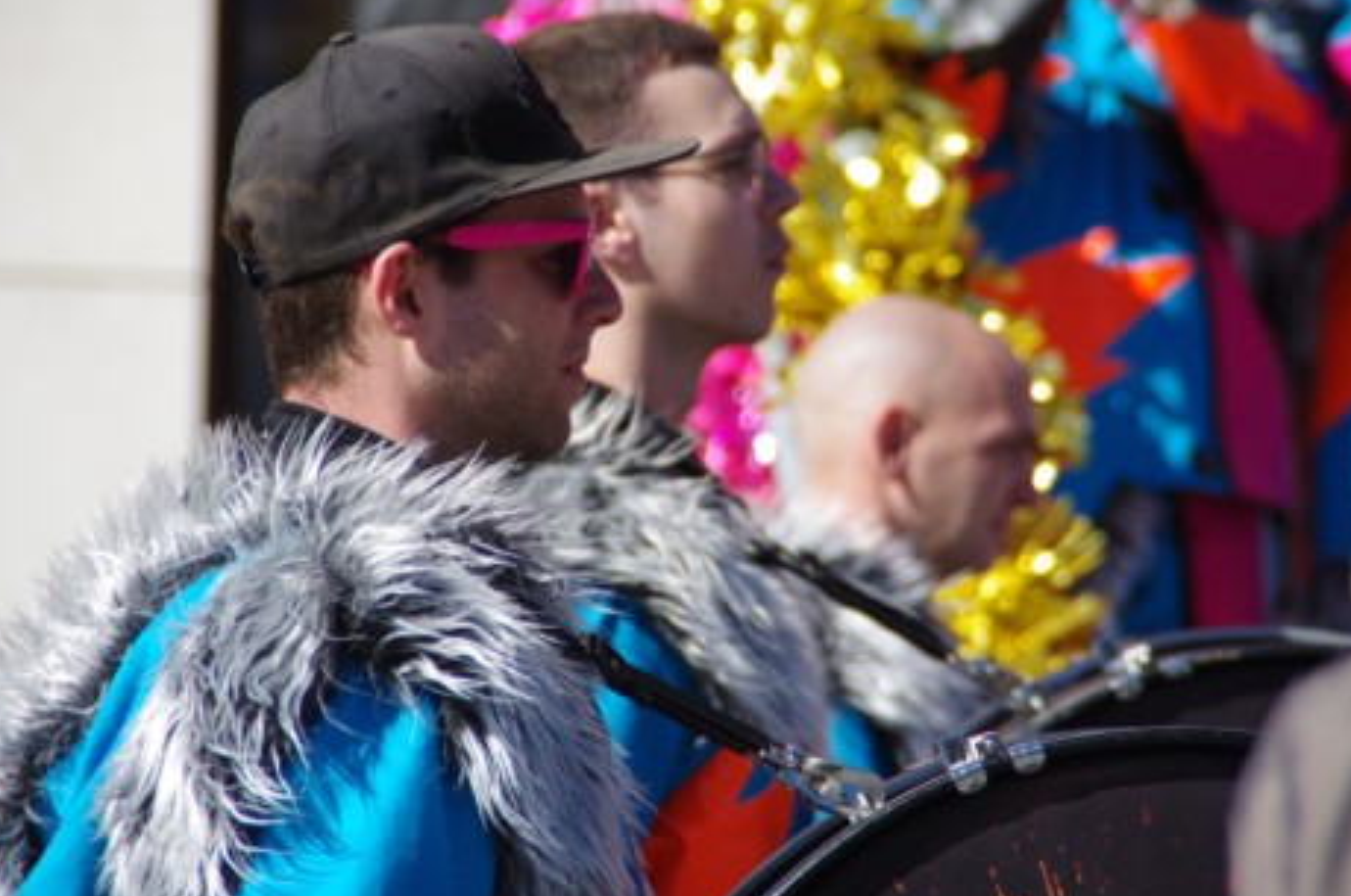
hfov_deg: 6.3
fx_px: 12213
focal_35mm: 326
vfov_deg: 4.2
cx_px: 687
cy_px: 430
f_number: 6.3
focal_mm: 200
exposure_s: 1/320
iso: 100
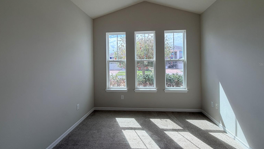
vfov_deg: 66.8
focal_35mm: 16
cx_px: 137
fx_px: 112
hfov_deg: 99.3
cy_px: 64
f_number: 2.2
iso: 40
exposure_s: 1/244
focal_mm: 2.22
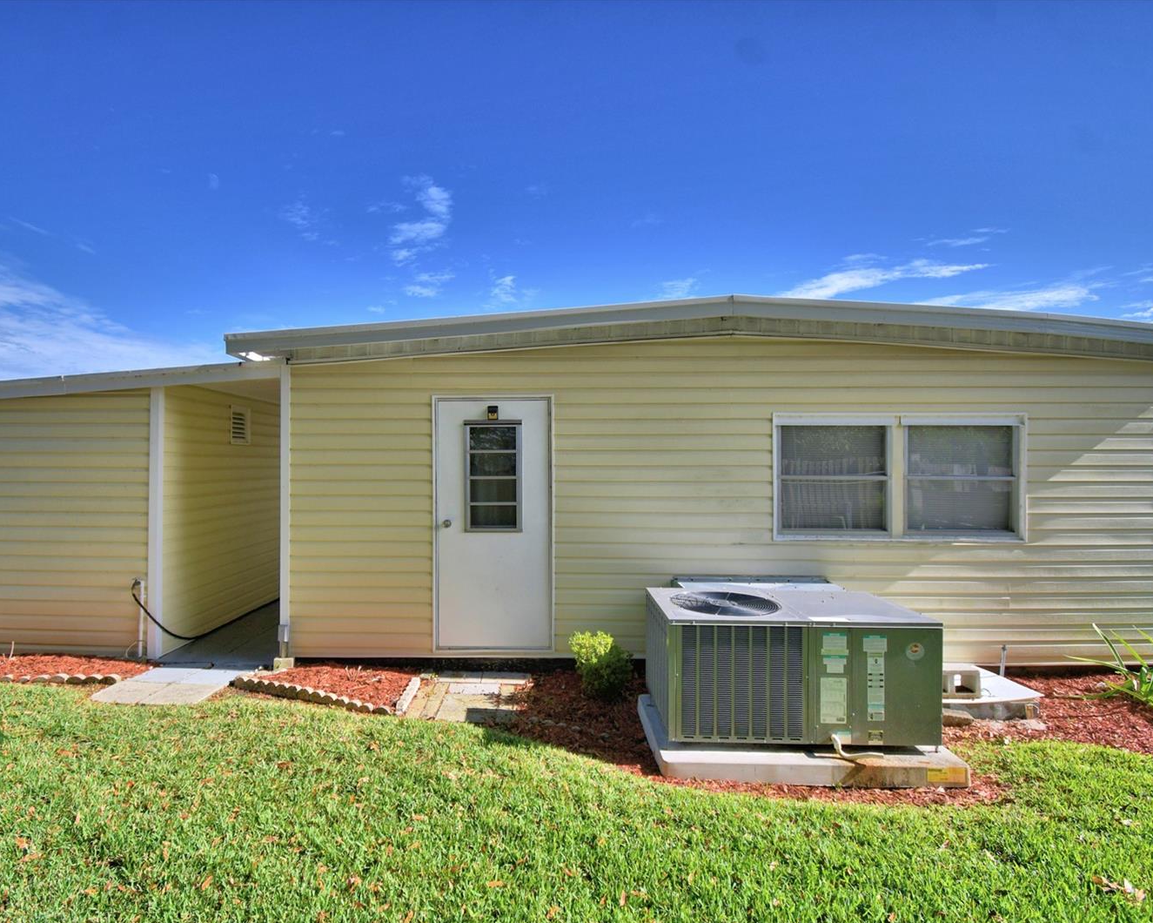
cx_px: 539
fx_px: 580
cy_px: 462
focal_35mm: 17
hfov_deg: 89.5
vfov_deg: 77.0
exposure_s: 1/1000
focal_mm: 10
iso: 100
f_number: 4.5
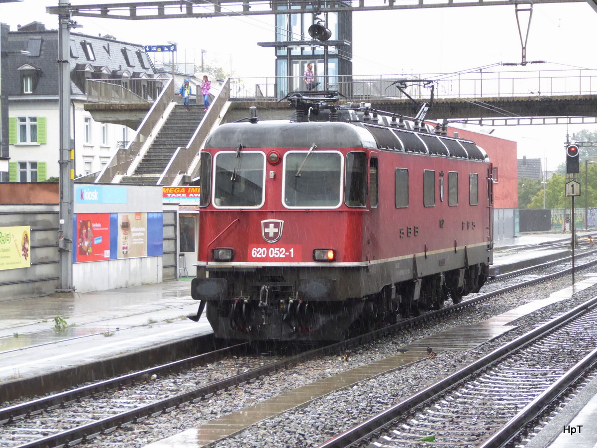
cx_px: 298
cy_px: 224
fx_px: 2190
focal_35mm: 127
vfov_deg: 11.7
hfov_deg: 15.5
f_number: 5.1
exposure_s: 1/125
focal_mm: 20.6
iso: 800
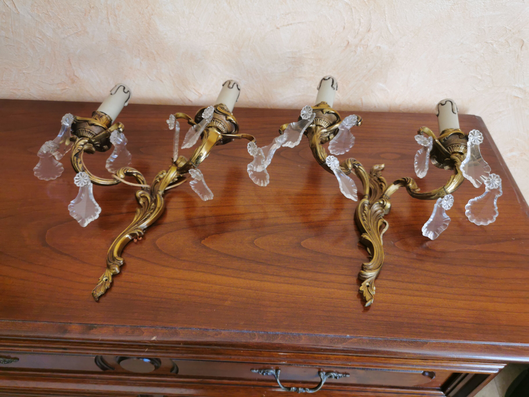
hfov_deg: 65.3
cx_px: 264
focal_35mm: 27
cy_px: 198
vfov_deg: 51.4
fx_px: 413
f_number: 1.8
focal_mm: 5.58
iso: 125
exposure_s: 1/100
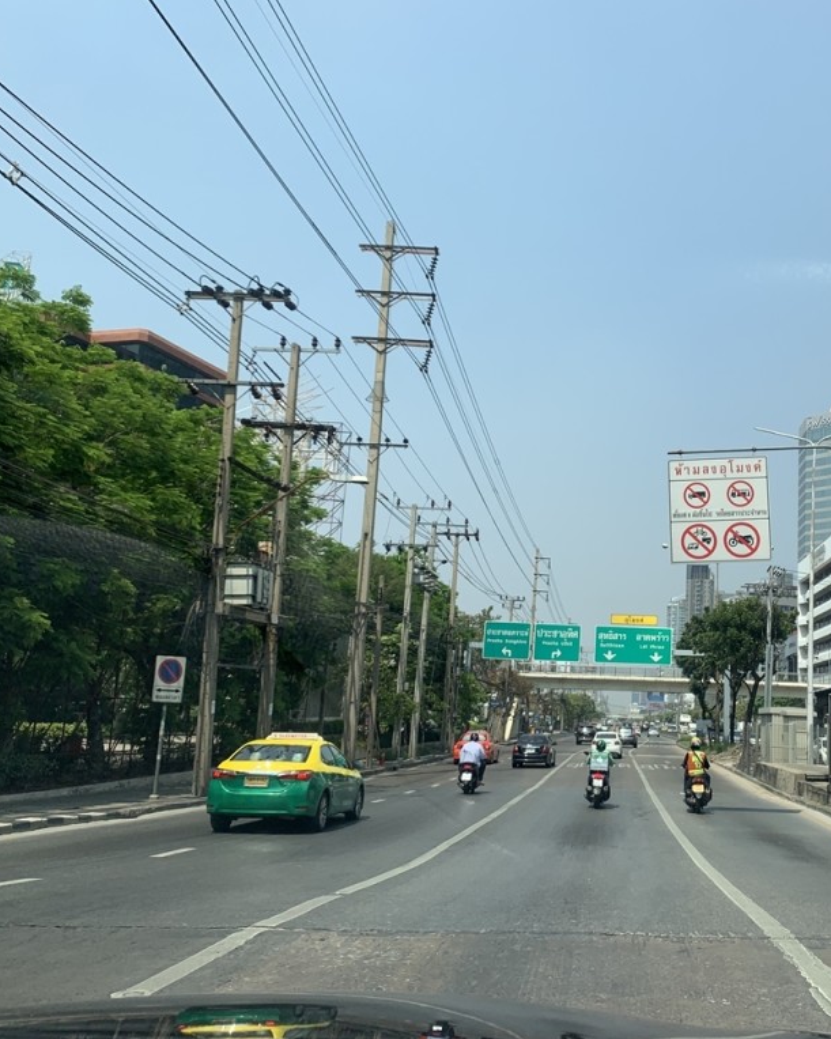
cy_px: 520
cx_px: 627
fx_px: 1045
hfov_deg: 42.0
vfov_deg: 52.9
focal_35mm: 34
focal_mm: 4.25
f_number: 1.8
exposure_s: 1/936
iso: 25
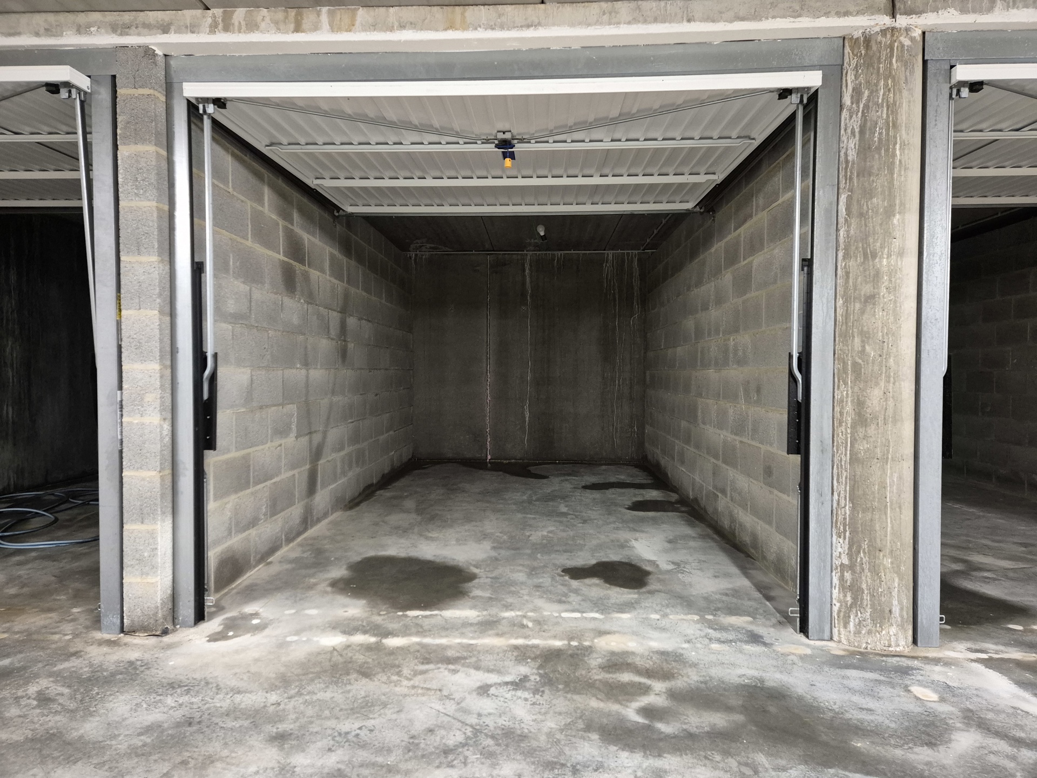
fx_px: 689
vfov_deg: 58.9
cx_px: 518
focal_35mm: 23
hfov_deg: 73.9
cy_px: 389
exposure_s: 1/100
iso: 1250
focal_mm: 5.4
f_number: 1.8
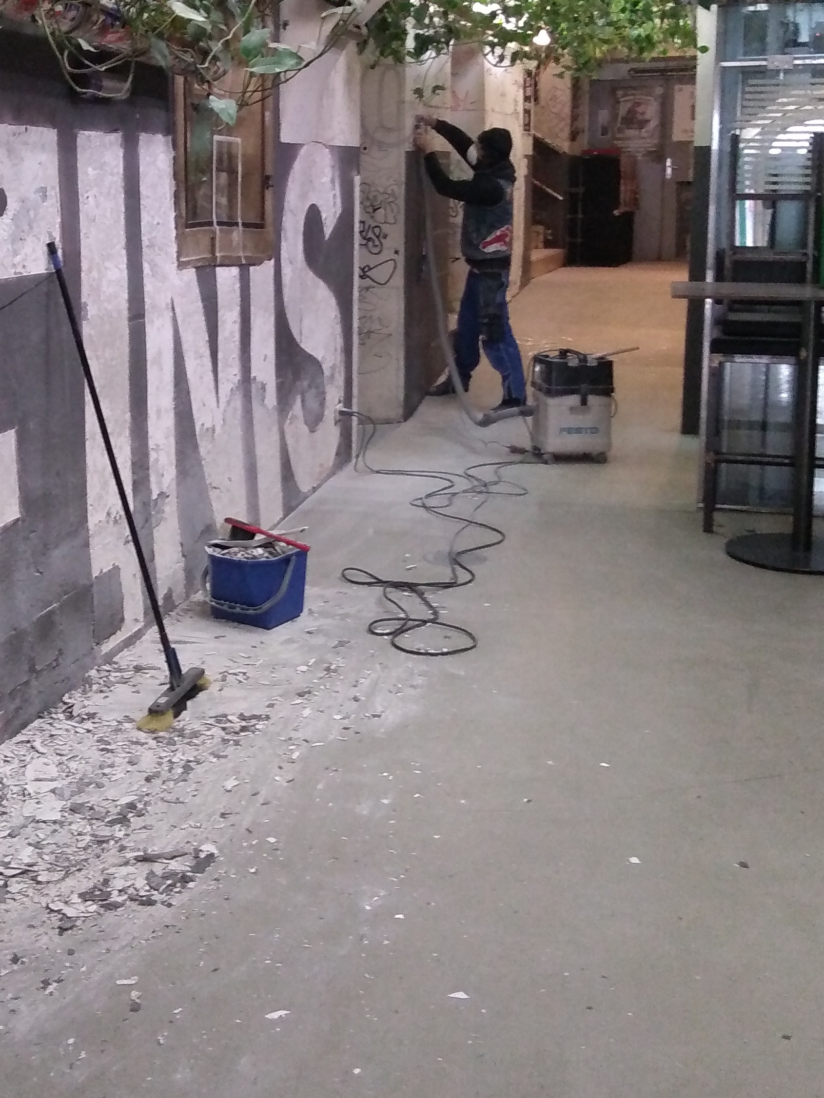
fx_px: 1523
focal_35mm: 48
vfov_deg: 39.2
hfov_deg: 29.8
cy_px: 373
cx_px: 200
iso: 505
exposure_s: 1/20
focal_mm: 3.46
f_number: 2.2
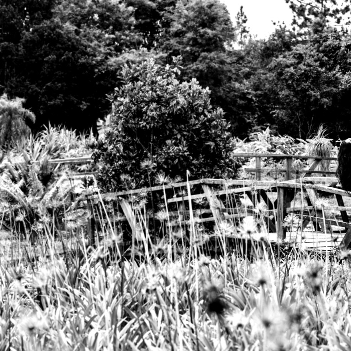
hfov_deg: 11.3
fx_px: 1767
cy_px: 176
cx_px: 249
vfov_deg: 11.3
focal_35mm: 154
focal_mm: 120
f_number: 8
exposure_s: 1/640
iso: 1000
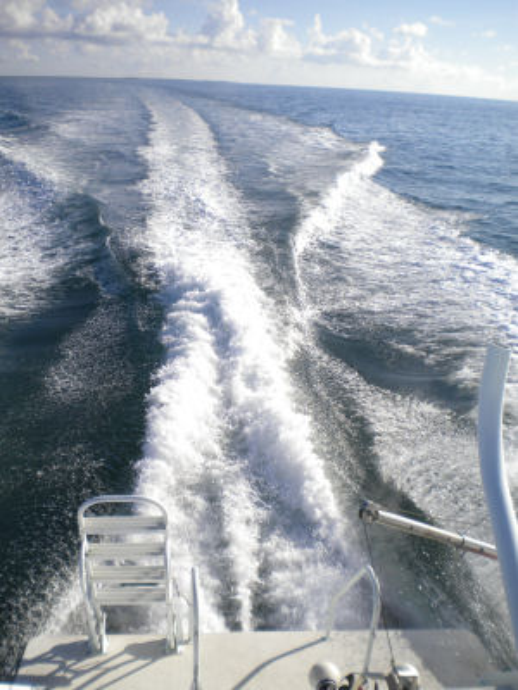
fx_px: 698
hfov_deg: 40.7
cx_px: 259
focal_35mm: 35
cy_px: 345
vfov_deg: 52.6
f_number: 4.6
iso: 80
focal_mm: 6.3
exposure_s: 1/1000
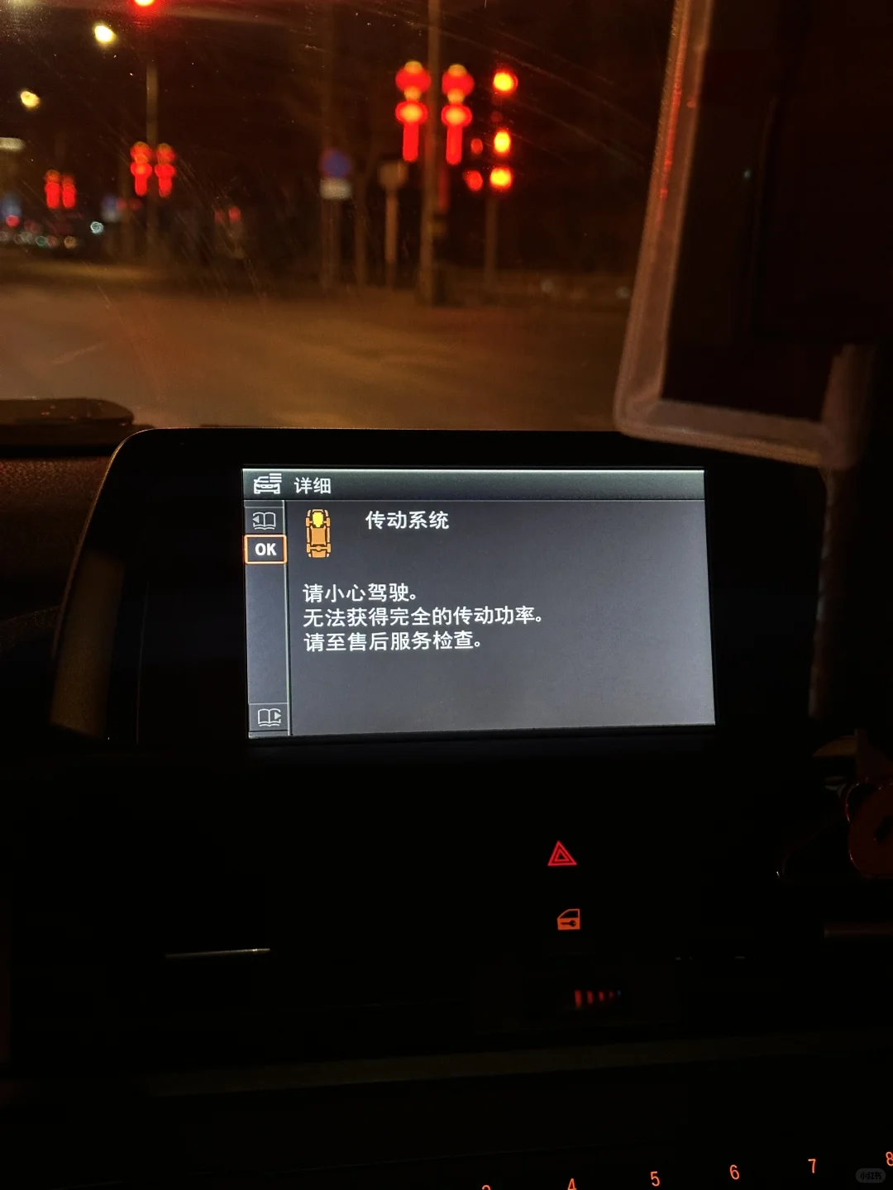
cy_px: 595
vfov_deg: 39.7
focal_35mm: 48
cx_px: 446
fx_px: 1651
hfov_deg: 30.3
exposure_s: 1/33
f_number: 1.78
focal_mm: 6.86
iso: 320
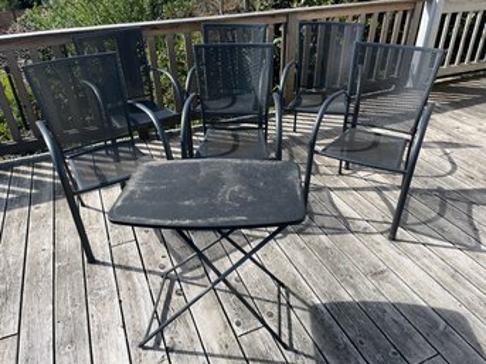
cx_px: 243
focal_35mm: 26
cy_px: 182
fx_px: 365
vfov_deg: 53.0
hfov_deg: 67.3
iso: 50
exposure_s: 1/2309
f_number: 1.6
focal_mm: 5.1
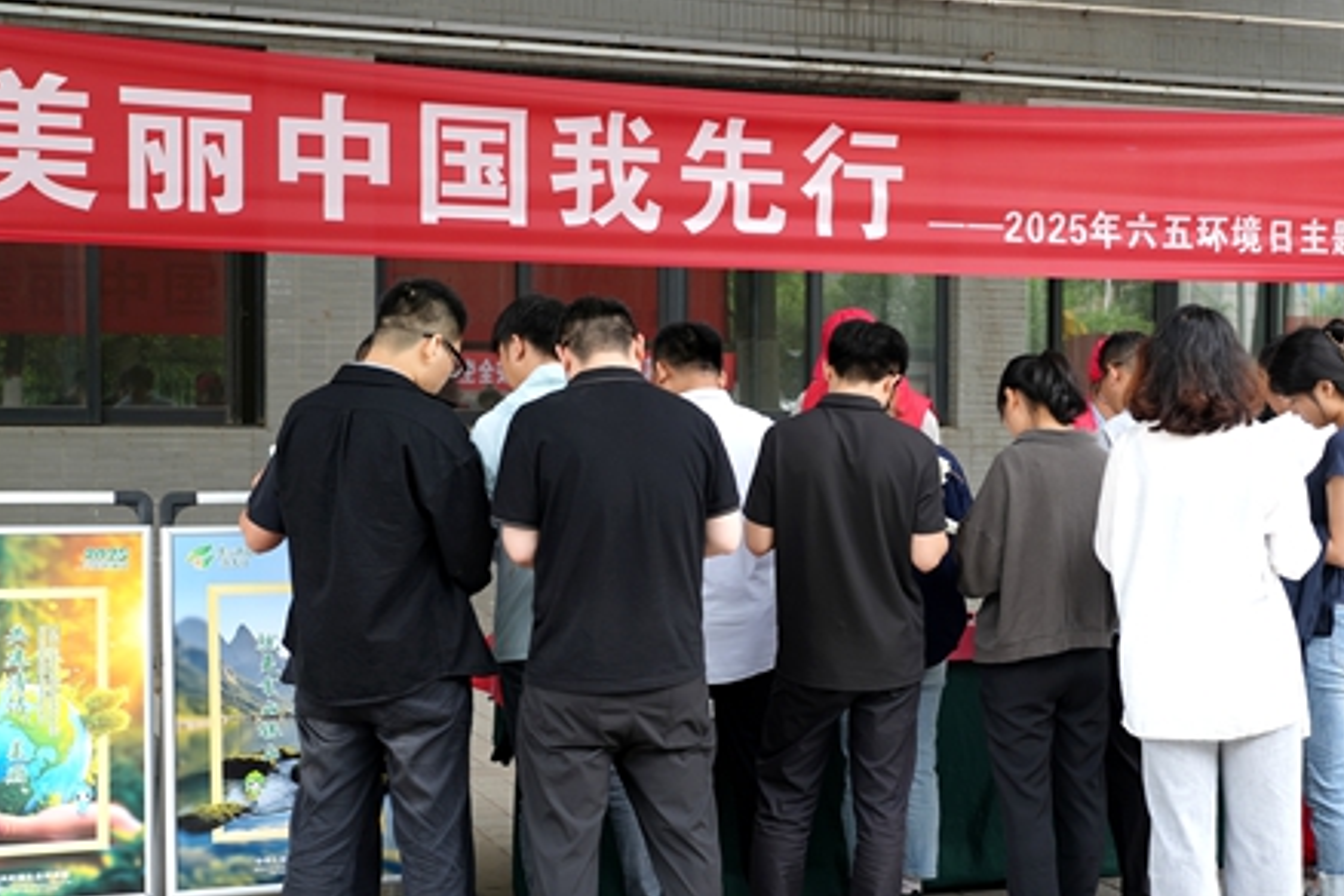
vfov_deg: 26.0
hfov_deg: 38.2
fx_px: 1941
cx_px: 718
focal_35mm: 52
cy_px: 469
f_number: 4.5
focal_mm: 38
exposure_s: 1/100
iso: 200
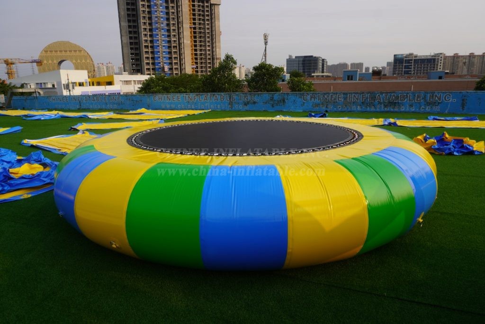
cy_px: 162
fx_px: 323
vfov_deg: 53.1
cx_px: 242
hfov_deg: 73.7
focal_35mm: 24
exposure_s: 1/125
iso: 100
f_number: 9
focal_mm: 16
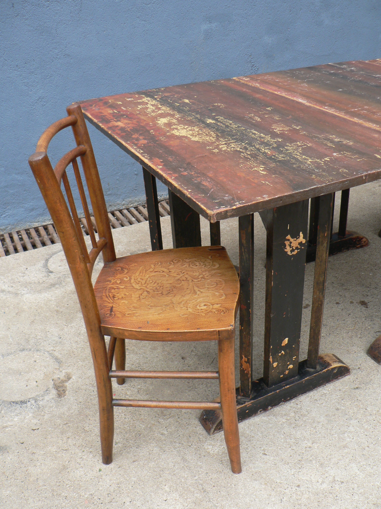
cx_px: 190
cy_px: 254
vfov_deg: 51.4
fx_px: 528
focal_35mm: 36
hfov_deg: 39.7
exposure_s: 1/125
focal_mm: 6
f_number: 2.8
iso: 80
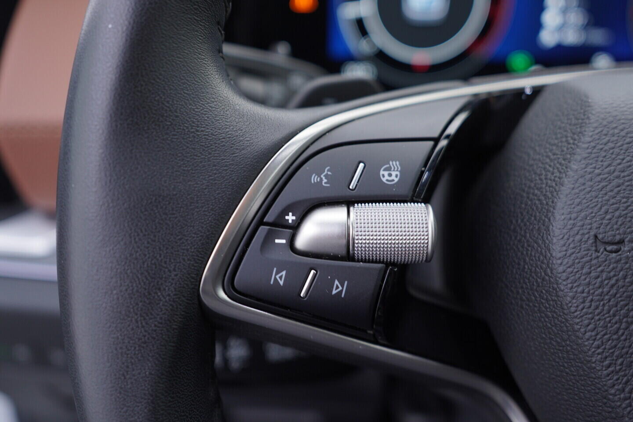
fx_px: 633
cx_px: 316
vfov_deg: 36.9
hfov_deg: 53.1
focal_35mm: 36
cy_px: 211
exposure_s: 1/40
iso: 125
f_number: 2.8
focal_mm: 24
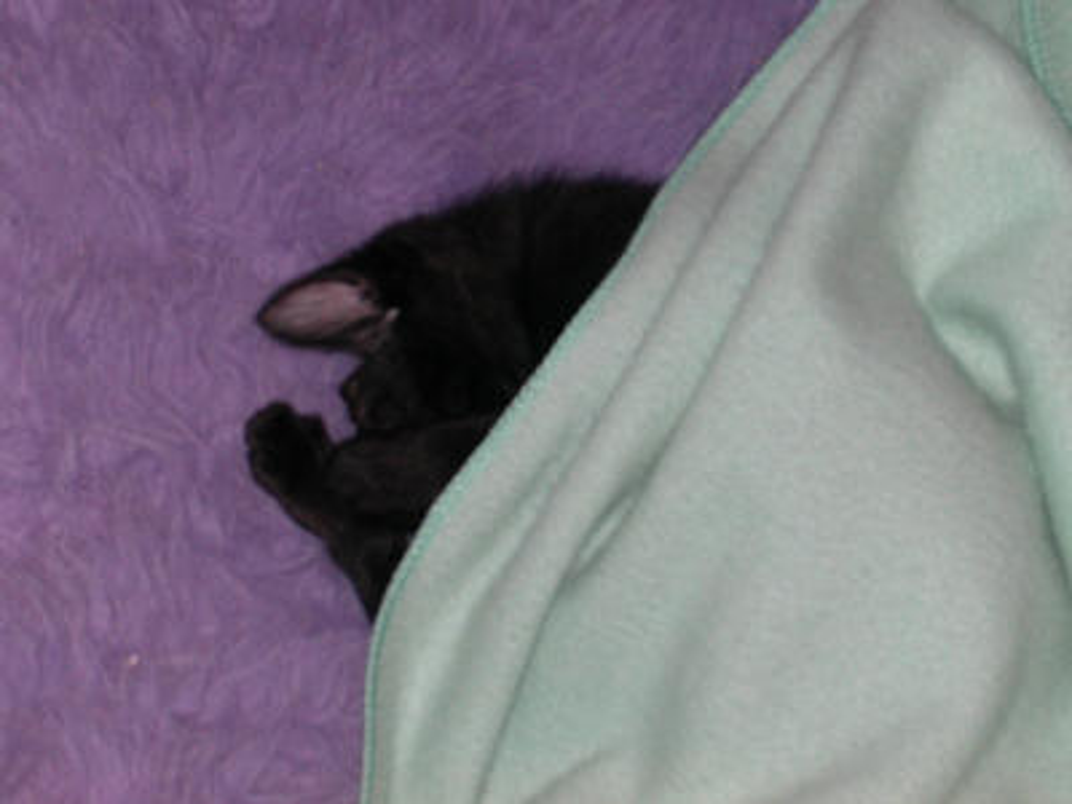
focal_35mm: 111
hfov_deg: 17.7
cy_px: 402
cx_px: 536
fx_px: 3437
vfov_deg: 13.3
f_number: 4.8
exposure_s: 1/59.9
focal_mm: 16.8
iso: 100
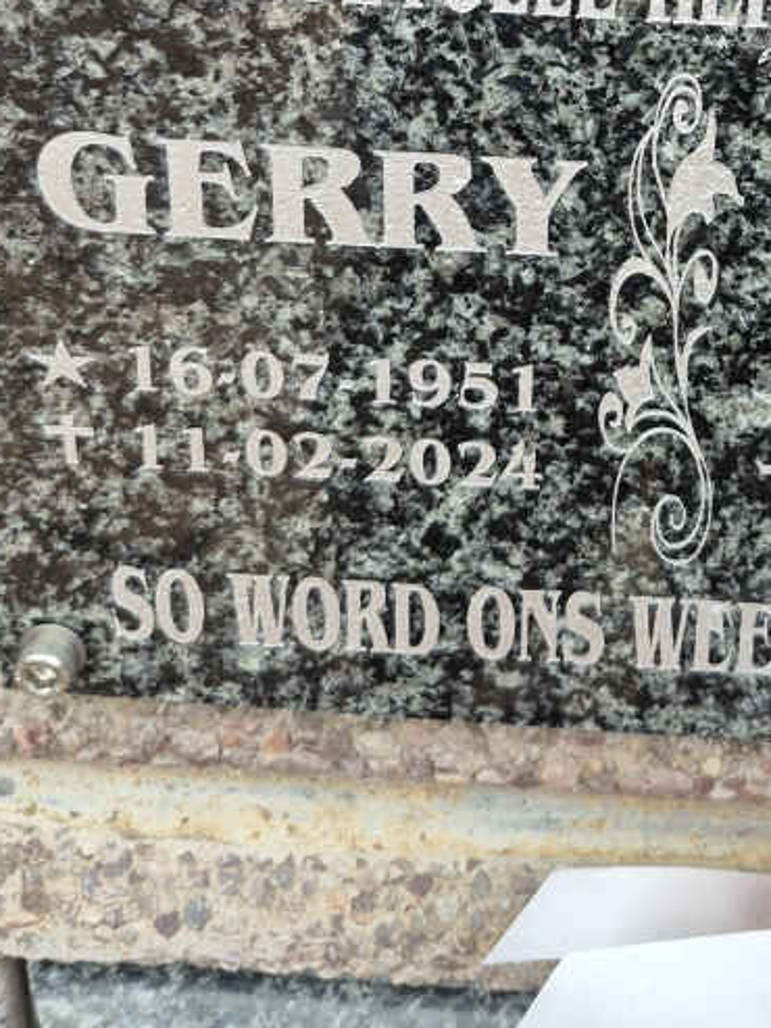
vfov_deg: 32.4
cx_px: 711
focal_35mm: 56
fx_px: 1662
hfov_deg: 25.2
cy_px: 77
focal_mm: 5.4
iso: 64
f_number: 1.8
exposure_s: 1/180
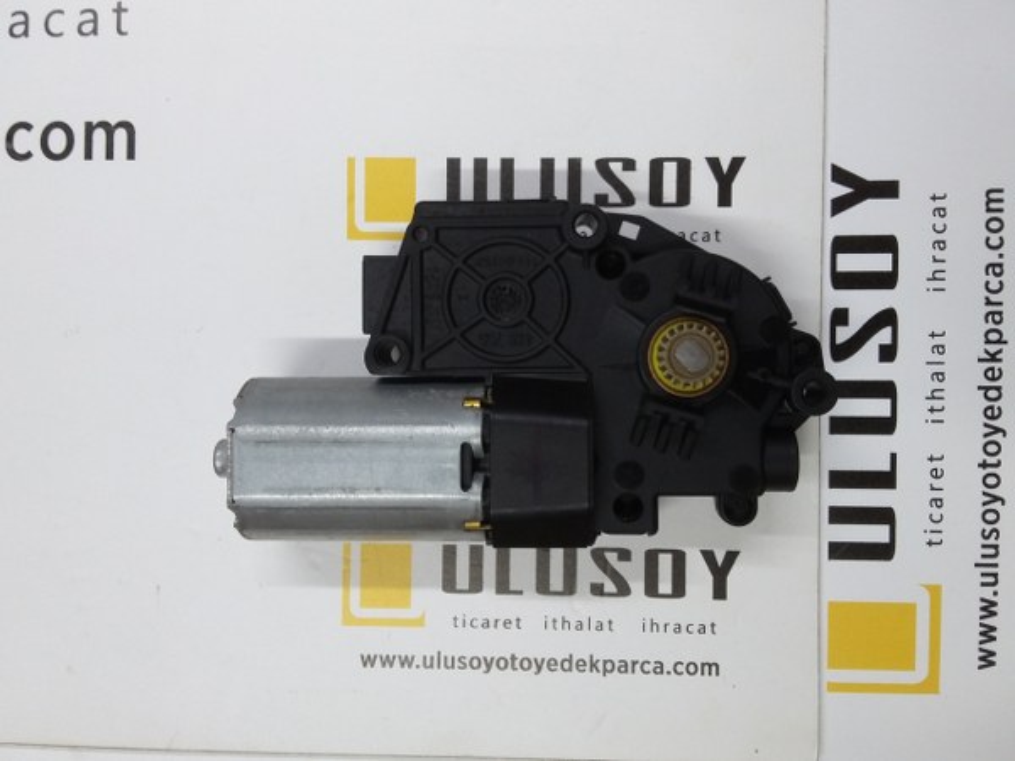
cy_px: 380
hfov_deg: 58.4
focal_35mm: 31
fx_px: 909
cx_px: 508
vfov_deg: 45.4
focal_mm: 3.3
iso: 125
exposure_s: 1/25
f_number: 2.2
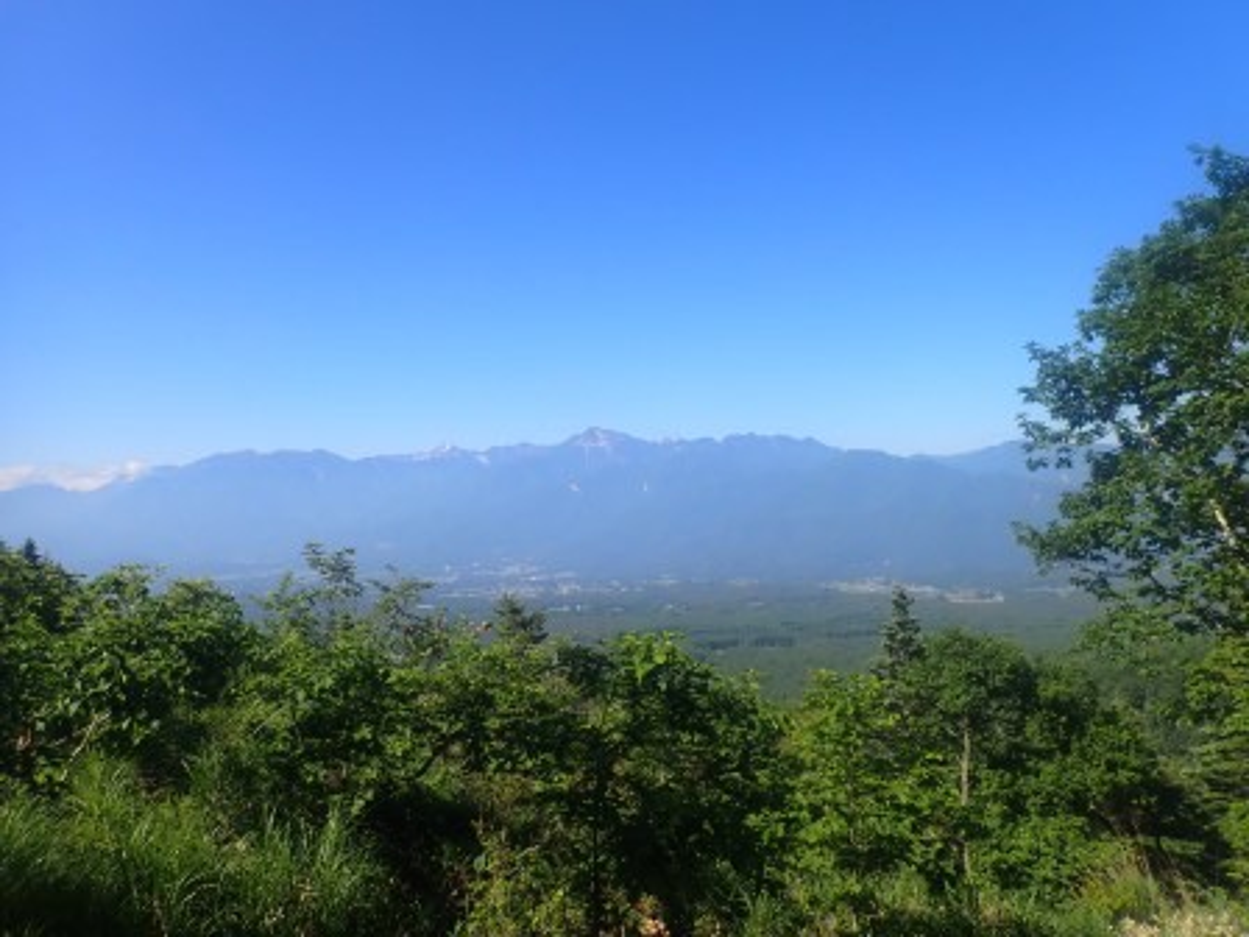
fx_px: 902
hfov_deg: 69.4
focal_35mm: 25
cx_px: 624
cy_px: 468
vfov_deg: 54.9
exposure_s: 1/200
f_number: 8
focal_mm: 4.5
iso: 100
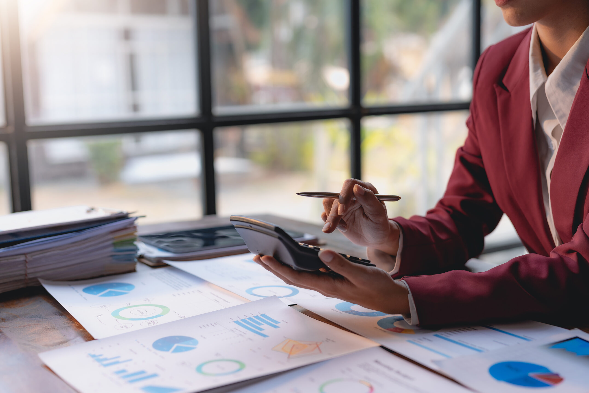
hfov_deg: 39.6
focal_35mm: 50
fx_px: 818
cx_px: 294
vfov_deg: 27.0
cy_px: 196
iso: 200
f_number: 2.8
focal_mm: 50
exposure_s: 1/640
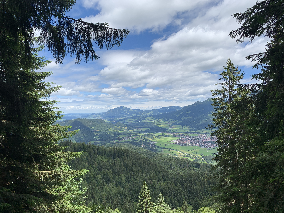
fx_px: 213
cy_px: 106
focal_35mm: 26
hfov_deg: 67.3
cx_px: 142
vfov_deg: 53.1
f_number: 1.8
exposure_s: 1/2681
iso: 25
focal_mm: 4.25
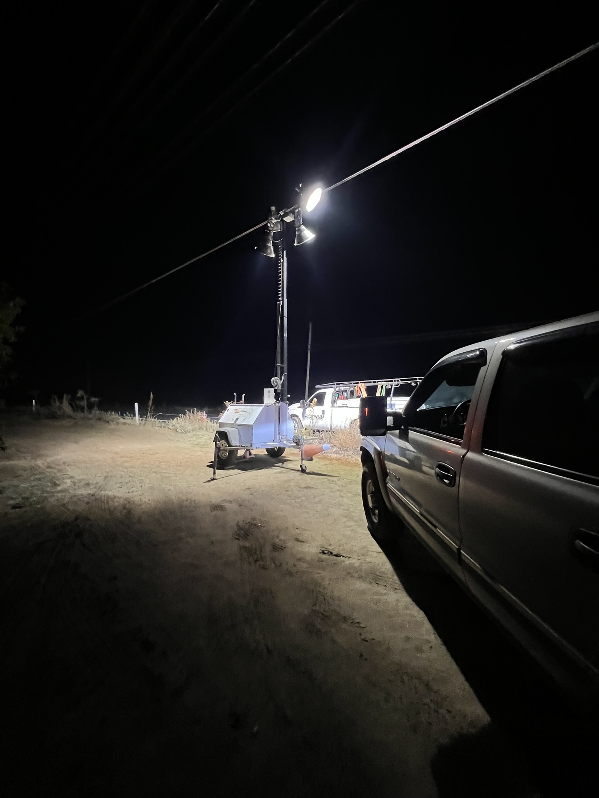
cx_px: 300
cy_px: 399
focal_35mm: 13
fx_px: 300
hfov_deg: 89.9
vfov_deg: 106.2
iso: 800
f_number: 1.8
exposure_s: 1/60
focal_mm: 1.57
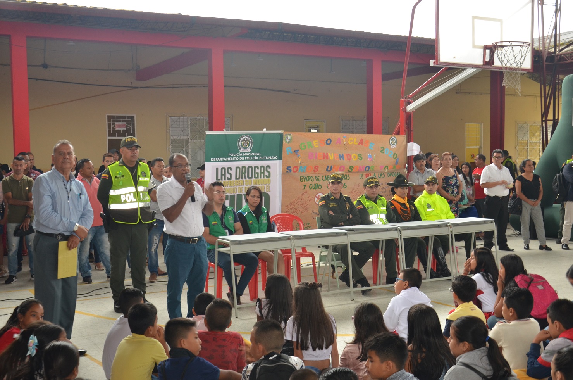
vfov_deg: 31.8
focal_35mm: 42
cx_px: 286
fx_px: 667
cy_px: 190
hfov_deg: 46.5
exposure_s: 1/10
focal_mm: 28
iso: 500
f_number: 4.5
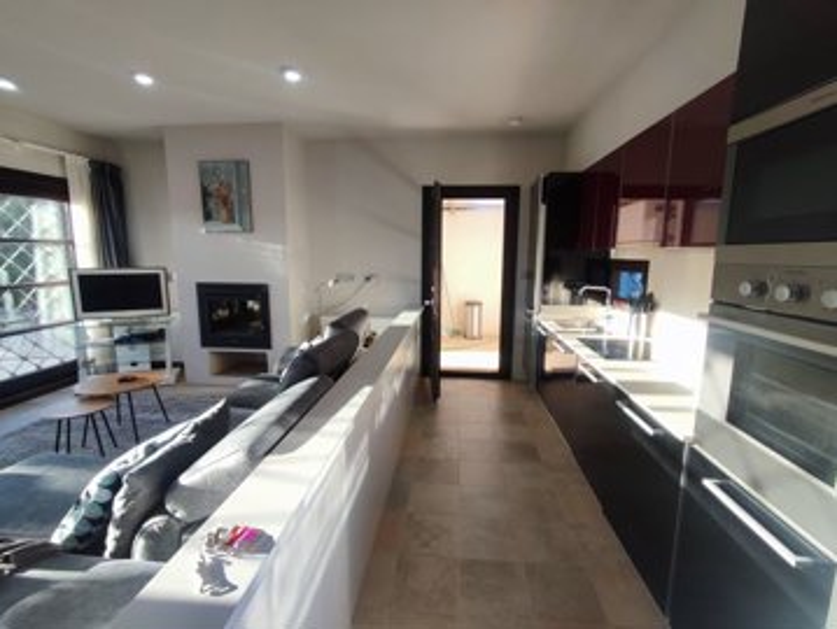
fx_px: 387
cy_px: 314
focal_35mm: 16
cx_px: 418
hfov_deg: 94.4
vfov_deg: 78.2
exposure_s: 1/100
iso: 58
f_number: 2.2
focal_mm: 1.65
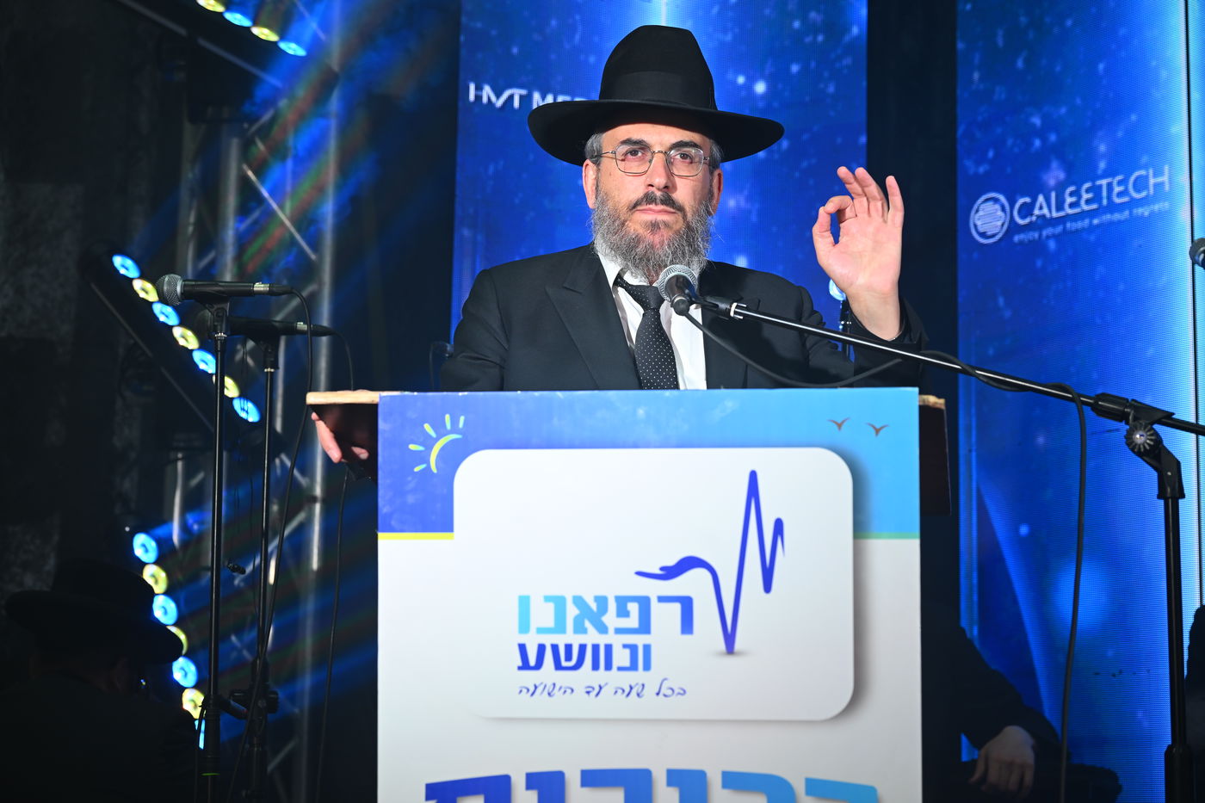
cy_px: 402
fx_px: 2443
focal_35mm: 73
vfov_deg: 18.7
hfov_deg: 27.7
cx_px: 602
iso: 500
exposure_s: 1/200
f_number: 4.5
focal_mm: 73
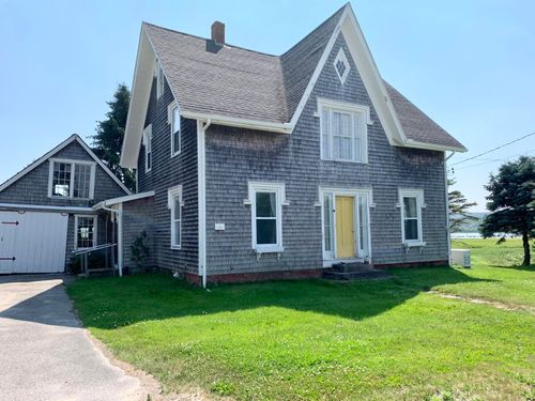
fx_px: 402
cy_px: 200
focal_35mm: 26
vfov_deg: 53.1
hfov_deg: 67.3
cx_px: 268
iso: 25
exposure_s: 1/2033
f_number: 1.8
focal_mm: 4.25
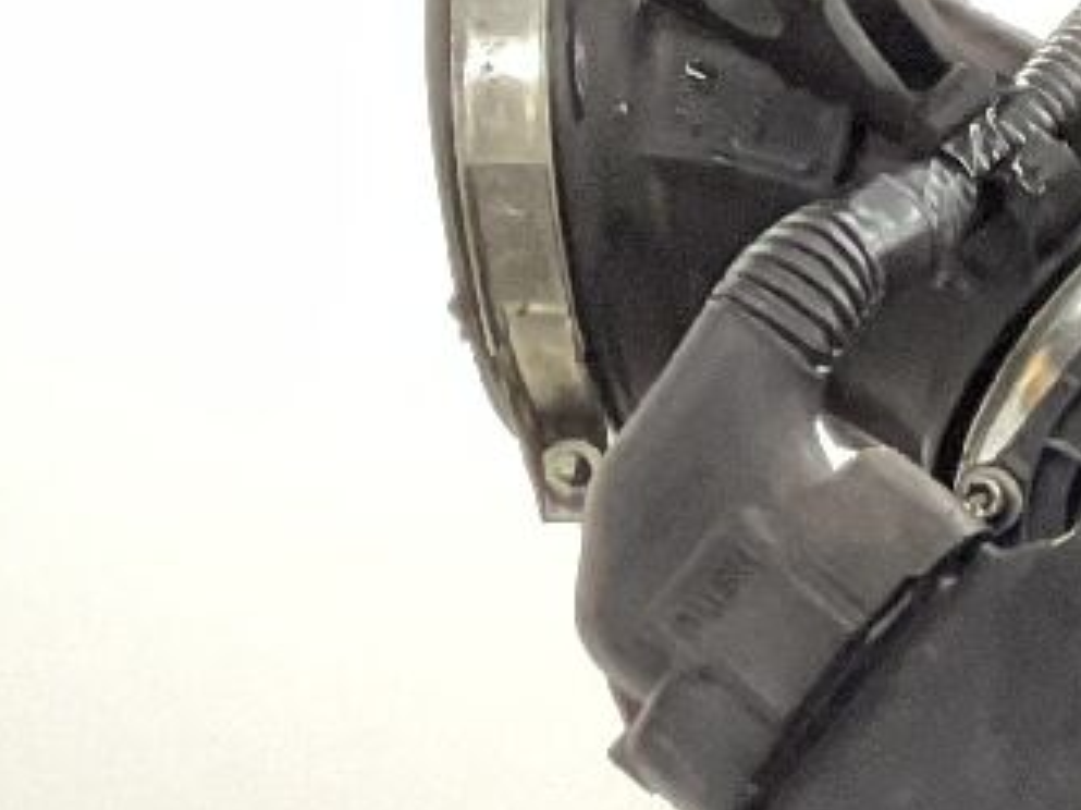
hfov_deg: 10.0
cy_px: 1765
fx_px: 5244
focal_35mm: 168
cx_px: 2738
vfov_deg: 8.3
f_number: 1.8
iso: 160
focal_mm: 3
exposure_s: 1/50
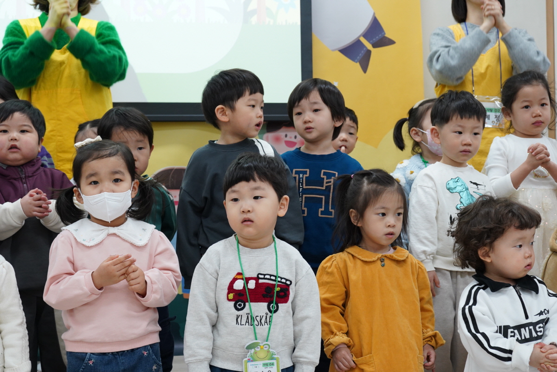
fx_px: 928
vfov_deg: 22.6
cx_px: 278
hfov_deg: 33.4
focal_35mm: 60
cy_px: 186
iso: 2500
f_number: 7.1
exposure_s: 1/80
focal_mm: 60
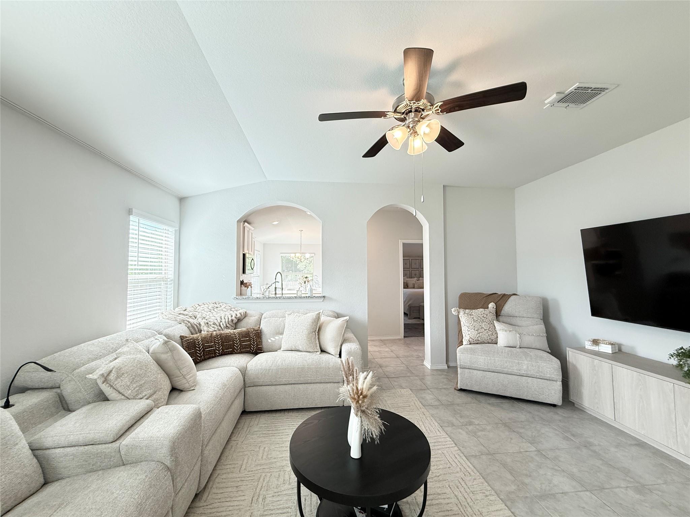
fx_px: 279
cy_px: 258
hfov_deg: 102.1
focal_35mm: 14
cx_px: 345
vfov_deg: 85.7
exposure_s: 1/120
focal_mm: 2.22
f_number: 2.2
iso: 250
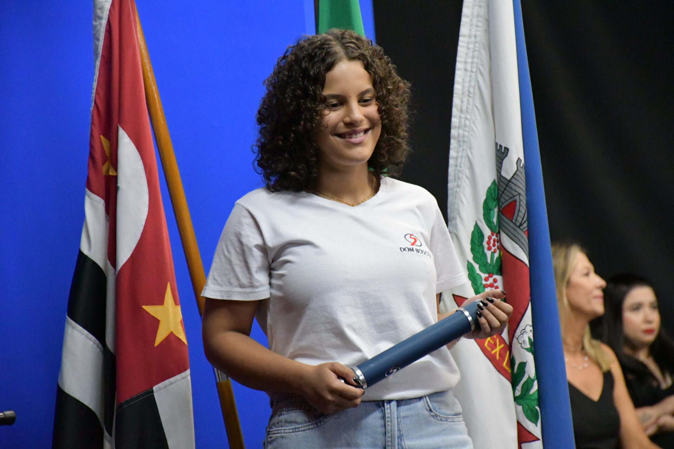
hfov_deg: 11.8
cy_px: 224
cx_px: 337
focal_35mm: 174
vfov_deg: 7.9
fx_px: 3257
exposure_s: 1/125
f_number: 5.6
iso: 10000
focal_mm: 116
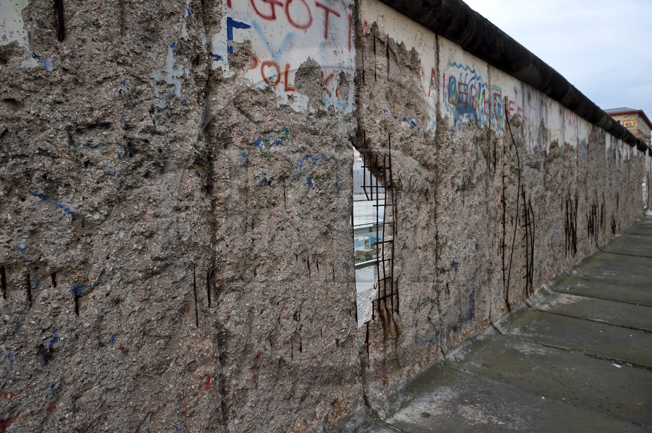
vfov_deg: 53.1
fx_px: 434
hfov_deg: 73.8
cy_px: 216
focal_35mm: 24
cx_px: 326
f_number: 7.1
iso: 800
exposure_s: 1/25
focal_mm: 24
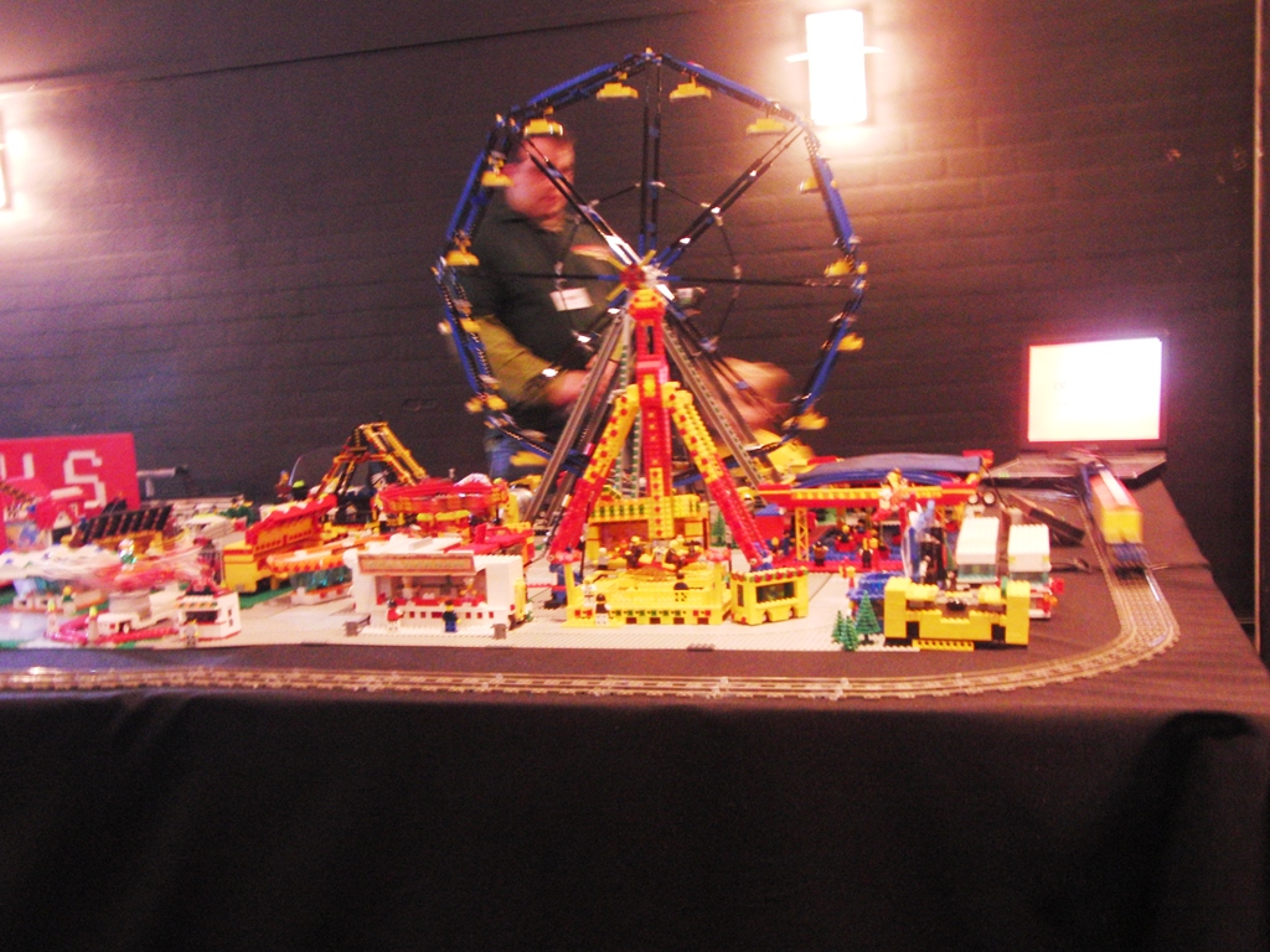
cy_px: 476
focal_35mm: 41
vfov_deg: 35.1
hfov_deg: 45.8
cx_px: 635
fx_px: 1504
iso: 400
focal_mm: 7.2
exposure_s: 1/4
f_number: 3.1
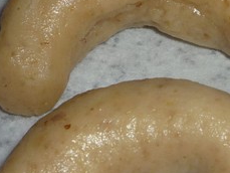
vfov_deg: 9.9
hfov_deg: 13.0
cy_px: 102
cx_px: 231
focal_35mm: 150
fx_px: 997
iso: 100
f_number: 4
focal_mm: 5.3
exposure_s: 1/30
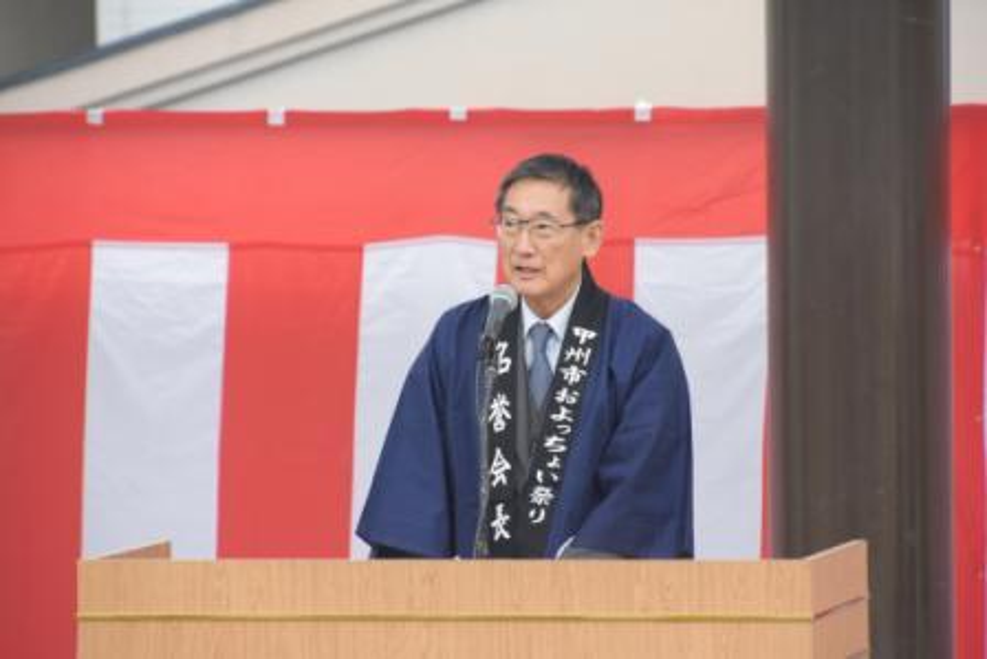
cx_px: 494
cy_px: 330
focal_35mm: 315
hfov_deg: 6.5
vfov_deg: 4.4
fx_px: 8639
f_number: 8
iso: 2000
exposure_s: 1/500
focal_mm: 210
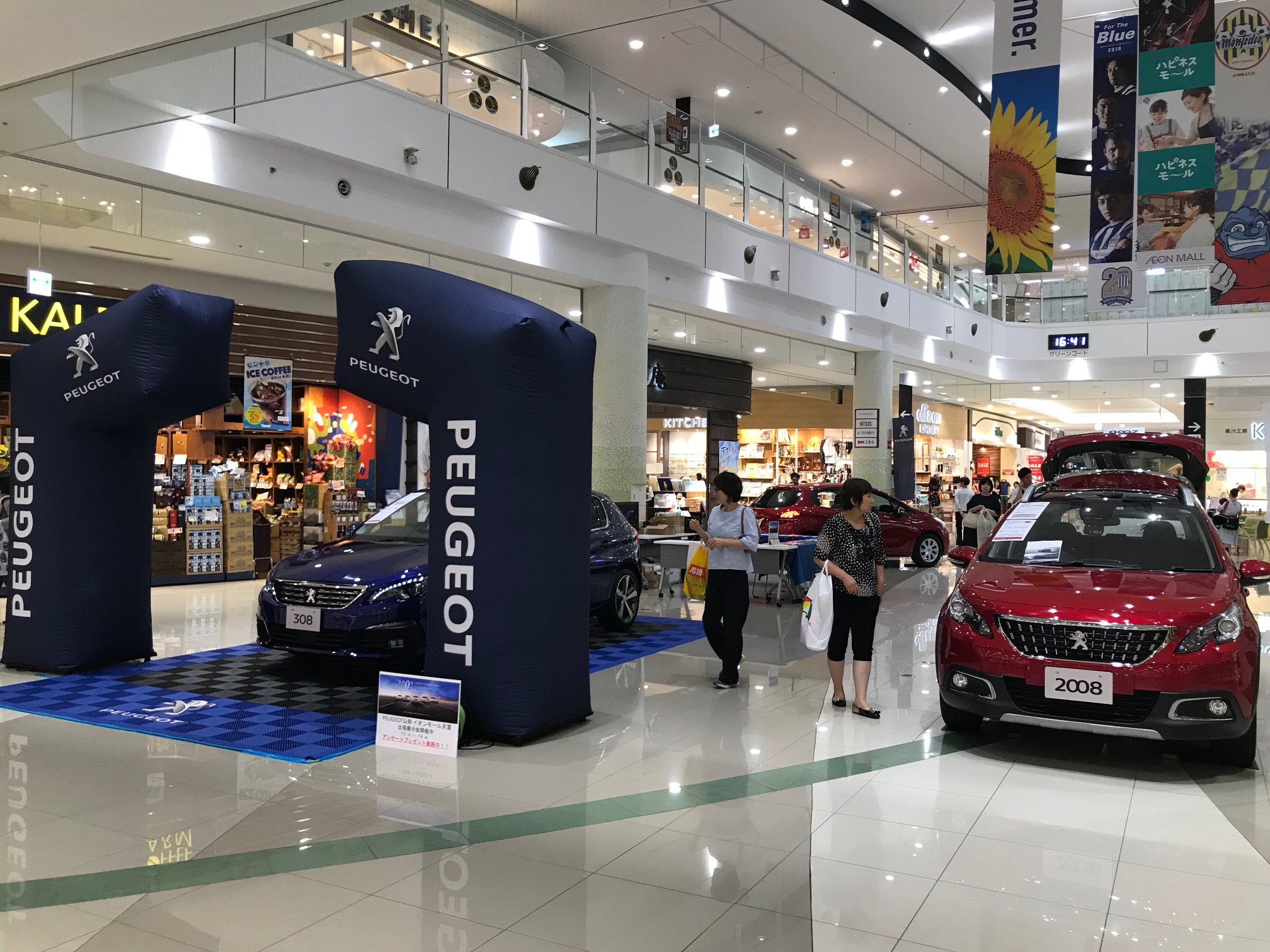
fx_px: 1027
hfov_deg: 63.4
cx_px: 635
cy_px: 476
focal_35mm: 28
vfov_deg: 49.7
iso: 32
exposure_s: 1/33
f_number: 1.8
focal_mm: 3.99
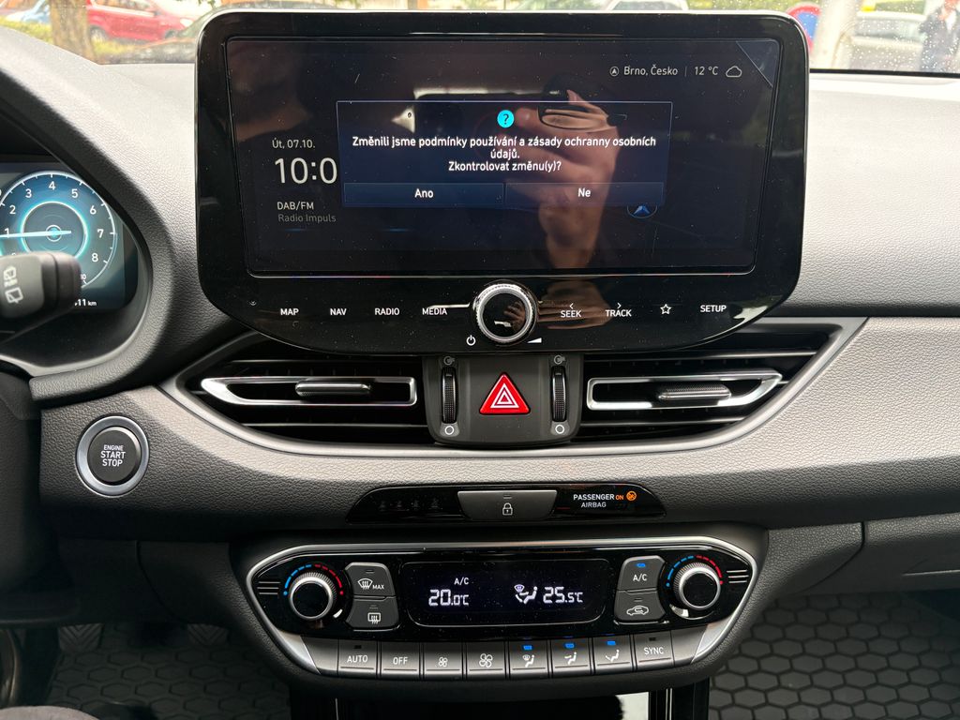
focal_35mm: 26
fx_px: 721
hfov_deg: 67.3
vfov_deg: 53.1
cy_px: 360
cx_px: 480
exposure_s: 1/60
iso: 160
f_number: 1.6
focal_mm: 5.96
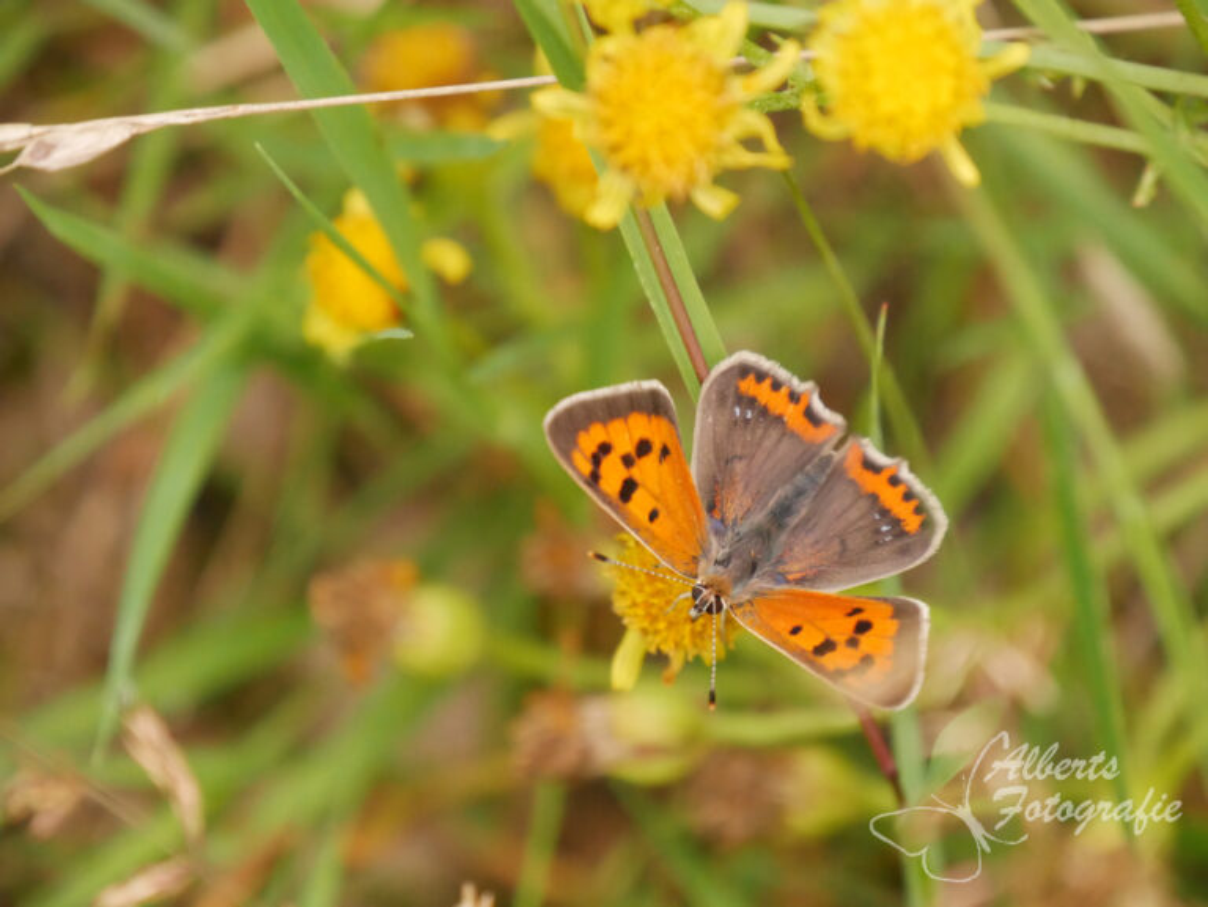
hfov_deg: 7.1
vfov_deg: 5.3
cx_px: 604
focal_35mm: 280
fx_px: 9777
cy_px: 454
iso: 3200
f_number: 5.6
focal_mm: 140
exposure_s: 1/500
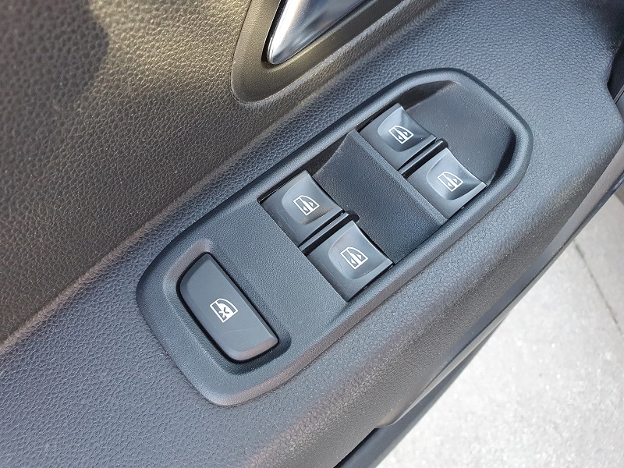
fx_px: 469
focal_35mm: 26
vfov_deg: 53.1
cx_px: 312
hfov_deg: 67.3
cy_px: 234
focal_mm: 4.32
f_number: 2.4
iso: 250
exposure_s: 1/100
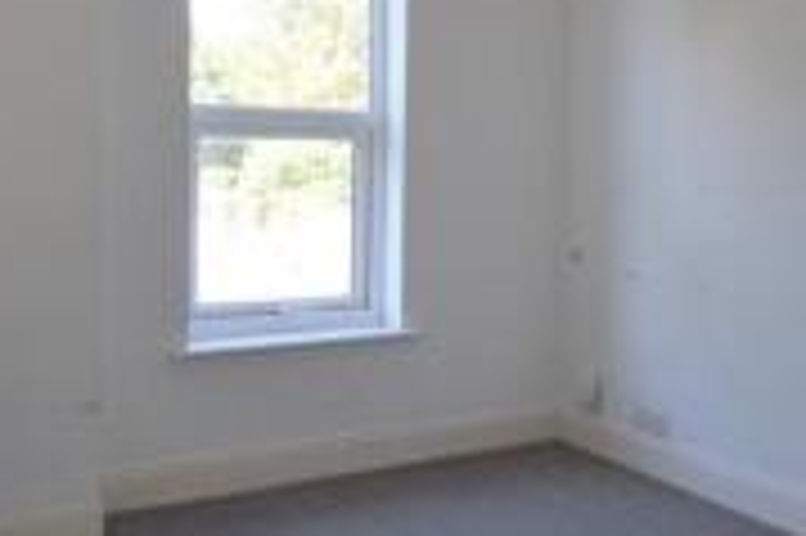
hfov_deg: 48.4
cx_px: 365
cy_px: 178
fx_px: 895
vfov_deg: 33.0
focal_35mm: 40
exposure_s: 1/180
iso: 1000
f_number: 6.7
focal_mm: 10
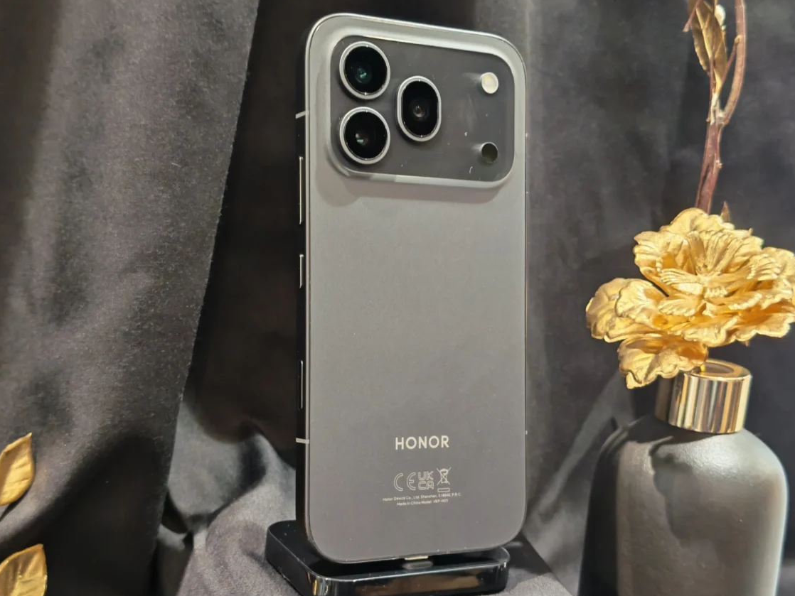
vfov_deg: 28.6
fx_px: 1172
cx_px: 405
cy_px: 317
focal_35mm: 51
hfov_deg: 37.5
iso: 80
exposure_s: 1/50
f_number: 1.6
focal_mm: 5.4
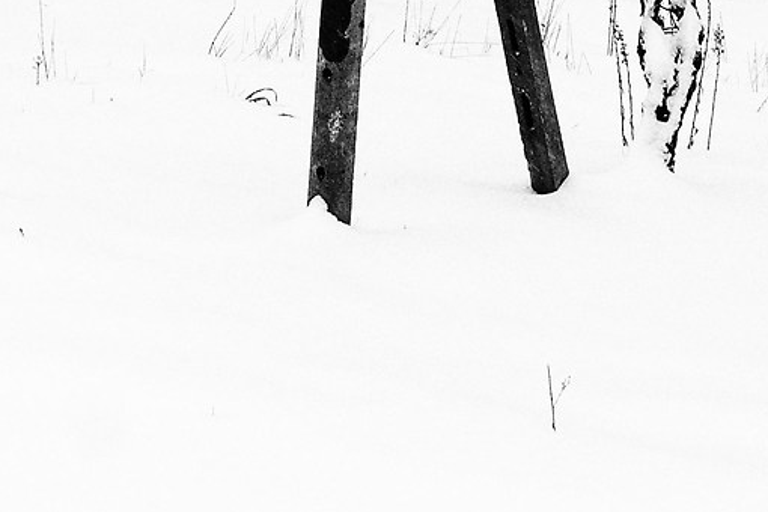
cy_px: -586
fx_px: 4117
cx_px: 203
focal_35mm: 193
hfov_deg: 10.6
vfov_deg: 6.8
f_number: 11
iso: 320
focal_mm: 27.4
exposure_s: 1/170
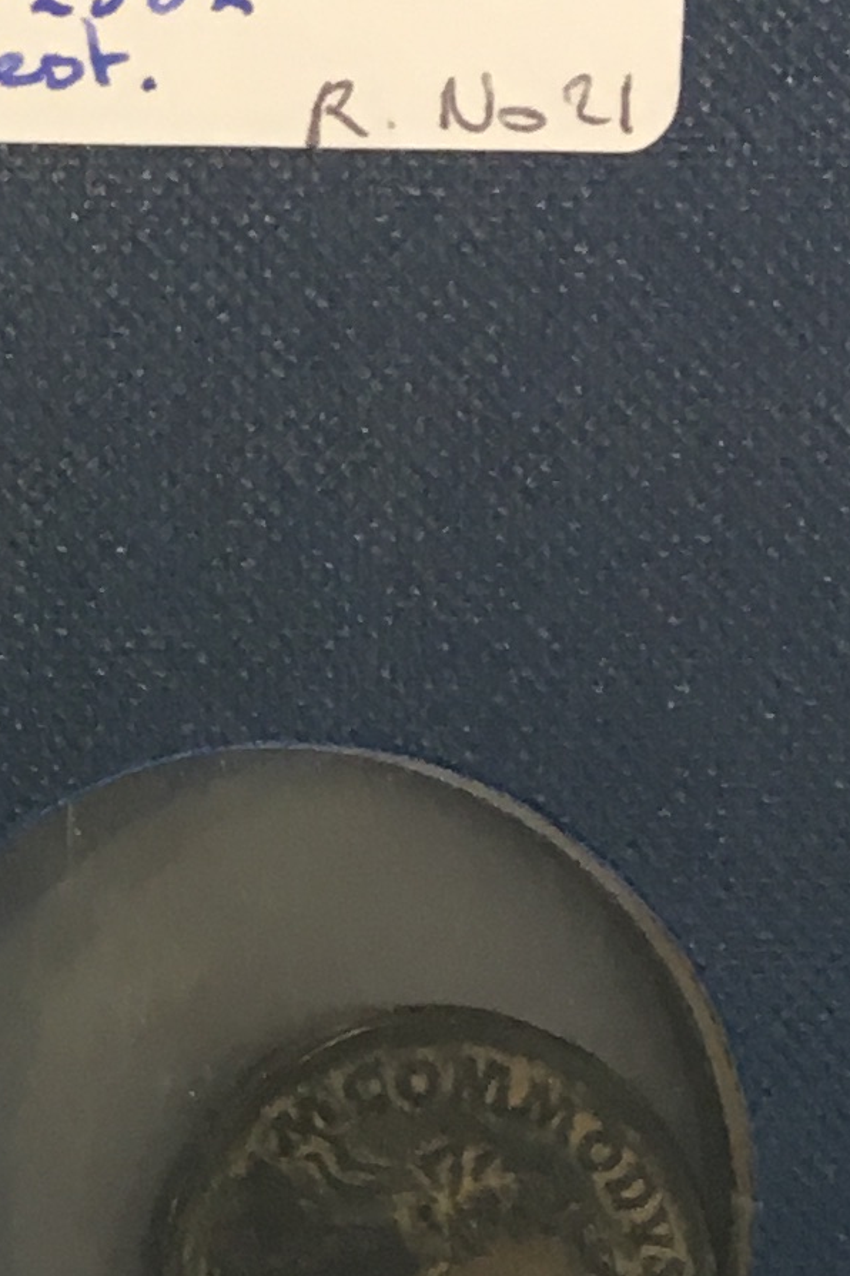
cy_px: 1222
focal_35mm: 136
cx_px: -931
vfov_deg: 14.9
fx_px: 4816
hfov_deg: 9.4
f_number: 2.2
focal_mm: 4.15
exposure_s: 1/33
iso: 100
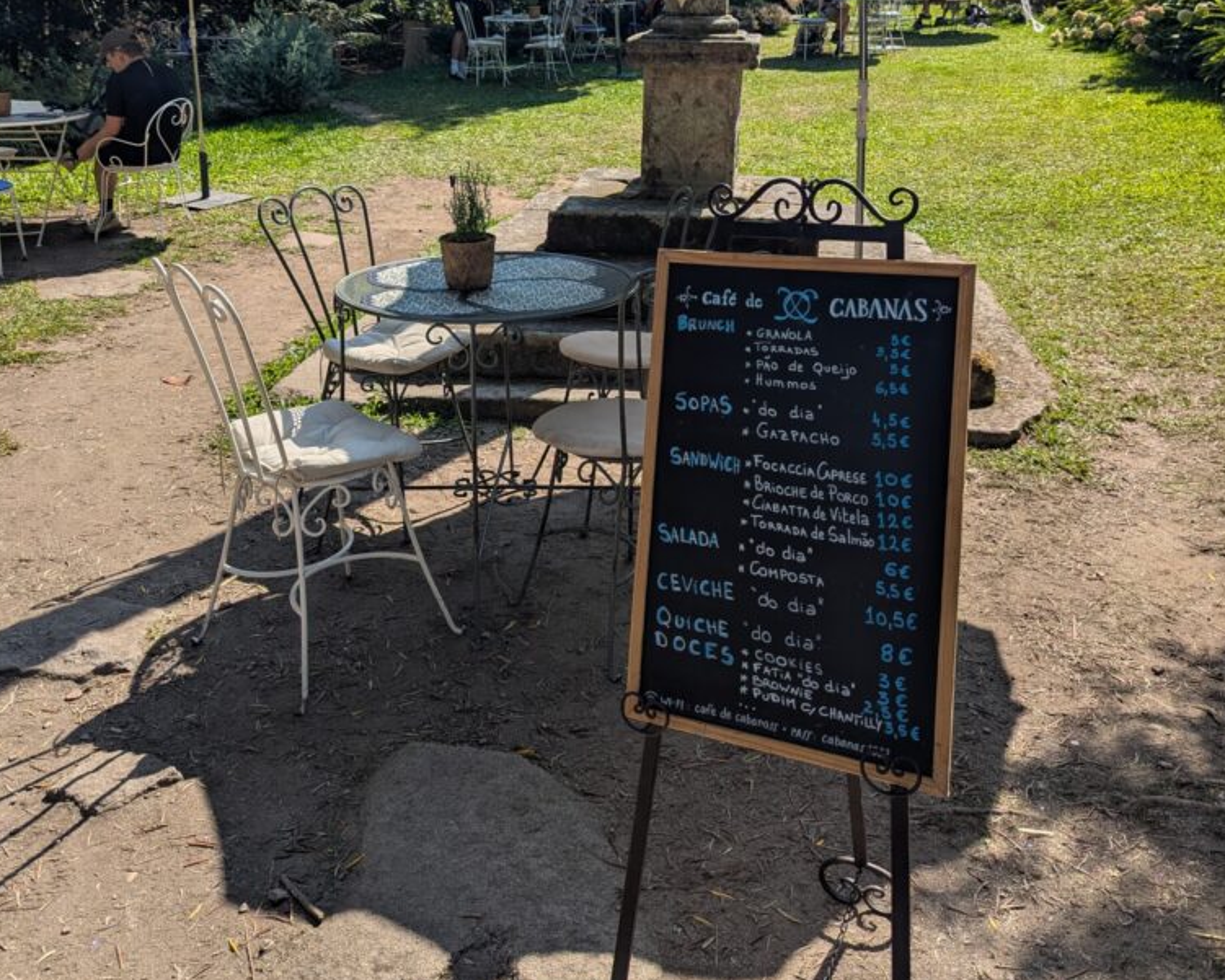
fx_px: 1160
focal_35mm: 32
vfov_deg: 44.3
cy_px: 246
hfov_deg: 55.7
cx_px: 617
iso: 47
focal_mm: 6.81
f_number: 1.85
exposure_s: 1/3236
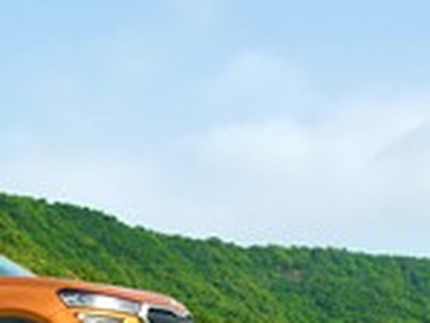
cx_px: 127
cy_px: 433
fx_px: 1057
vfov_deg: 16.4
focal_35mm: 85
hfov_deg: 22.9
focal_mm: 8.38
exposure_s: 1/1600
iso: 110
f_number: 2.8
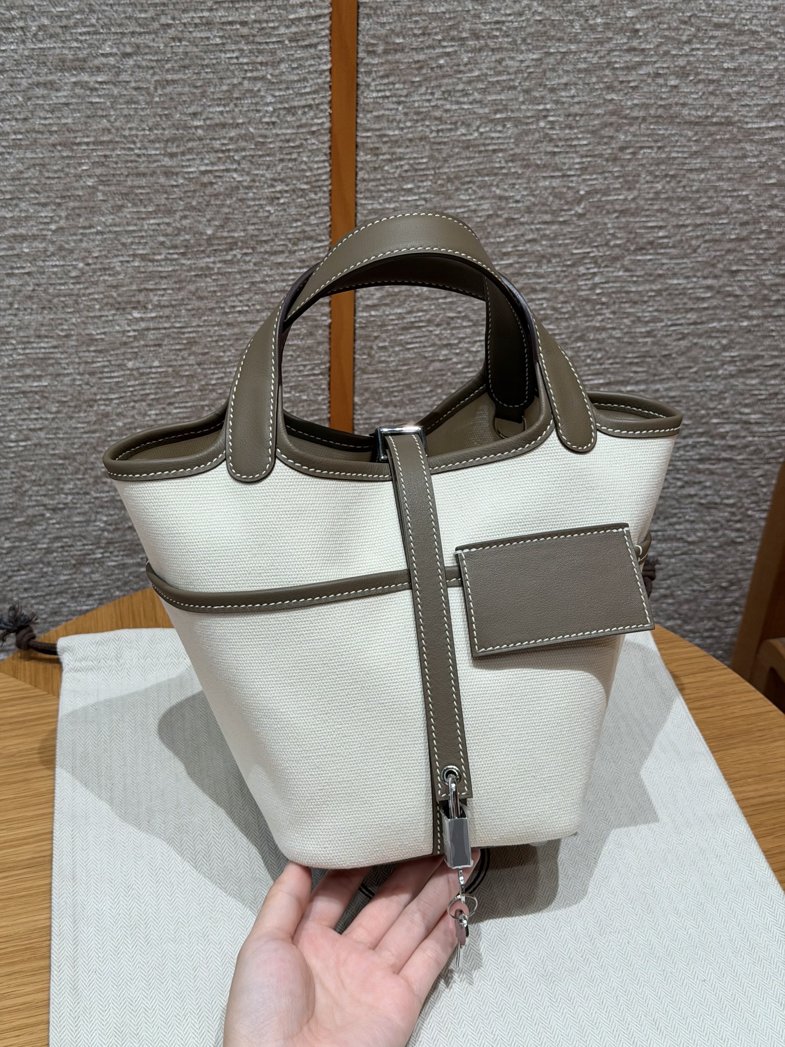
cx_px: 392
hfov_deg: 30.3
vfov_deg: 39.7
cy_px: 524
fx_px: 1451
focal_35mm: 48
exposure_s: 1/121
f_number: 1.78
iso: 80
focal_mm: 6.76
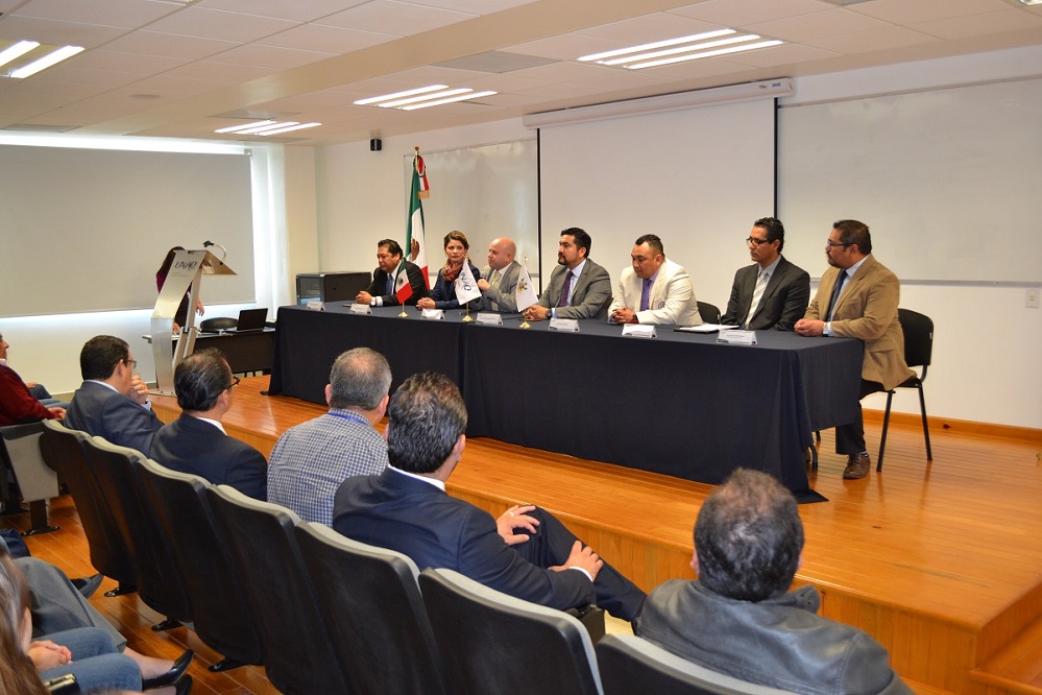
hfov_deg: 57.2
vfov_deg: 40.0
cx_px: 521
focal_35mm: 33
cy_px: 348
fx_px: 955
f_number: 4
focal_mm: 22
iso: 720
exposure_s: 1/60
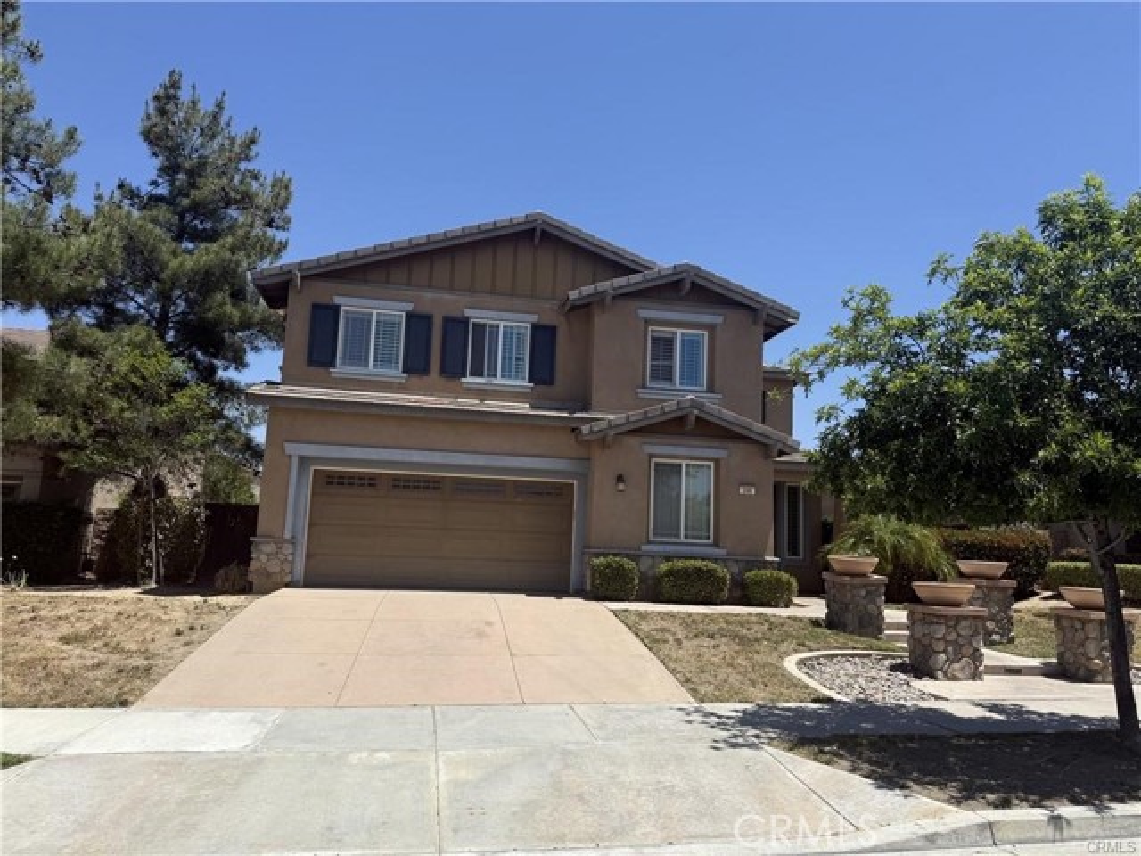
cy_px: 428
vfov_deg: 56.8
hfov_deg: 71.6
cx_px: 570
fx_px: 791
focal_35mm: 24
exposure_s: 1/4673
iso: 80
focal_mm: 6.76
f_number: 1.78
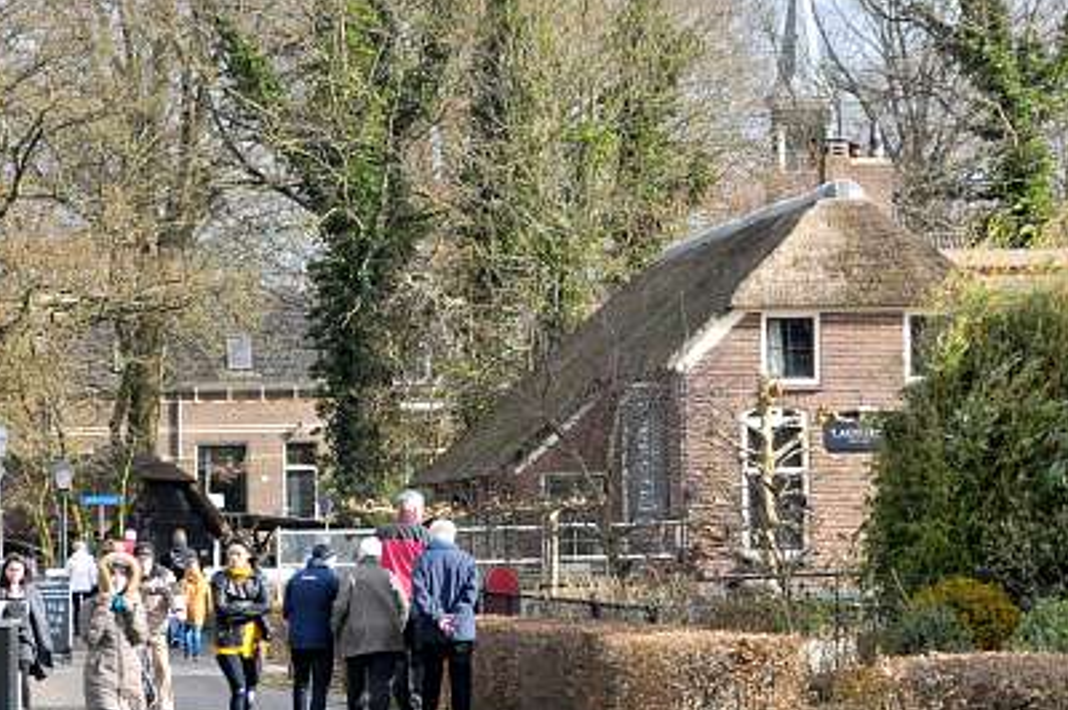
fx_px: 4506
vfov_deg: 9.0
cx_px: 521
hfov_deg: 13.5
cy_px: 371
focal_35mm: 152
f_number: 6.3
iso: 320
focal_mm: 90
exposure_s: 1/400
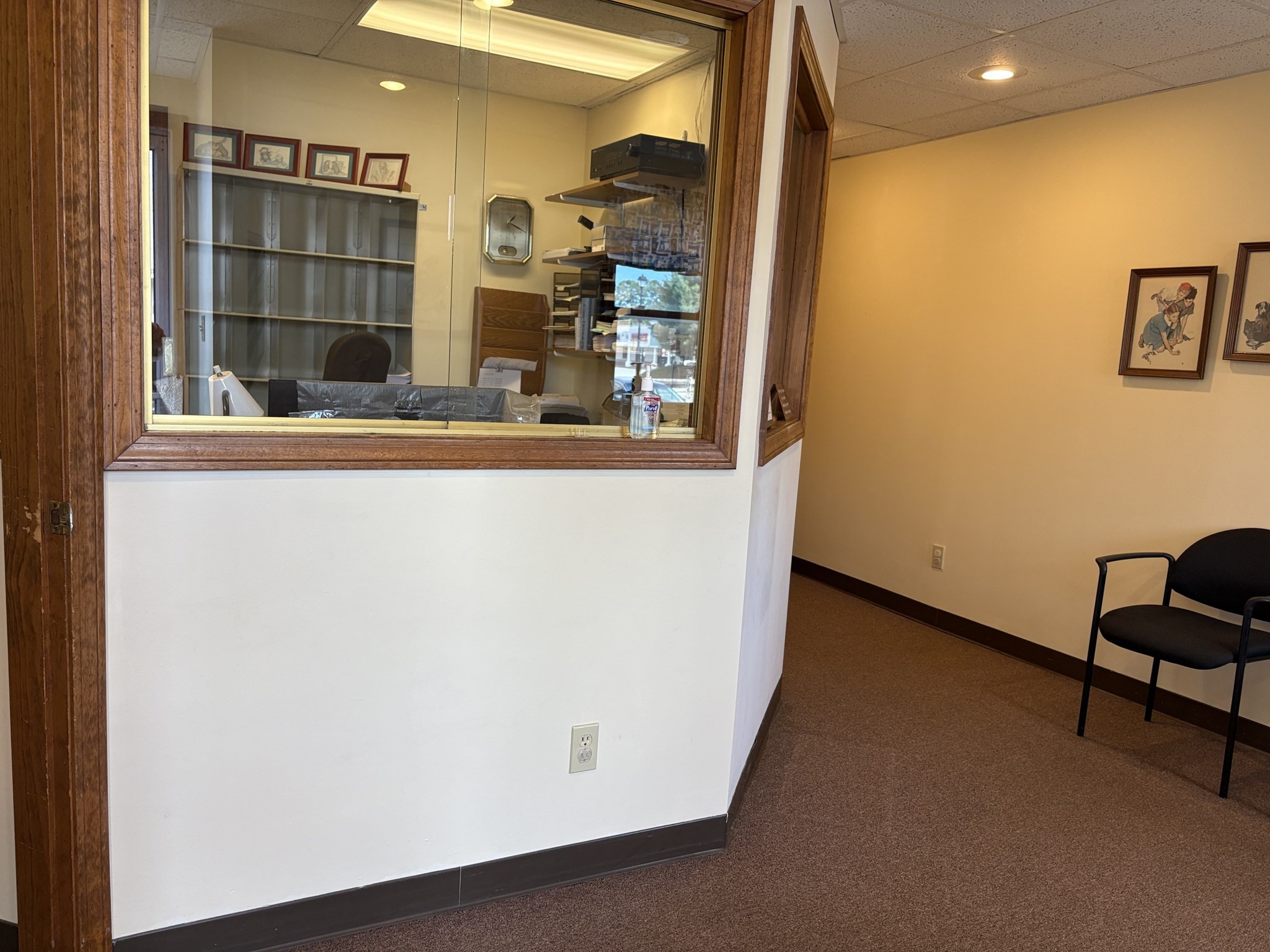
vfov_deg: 53.1
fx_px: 954
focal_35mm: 26
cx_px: 635
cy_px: 476
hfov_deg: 67.3
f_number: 1.6
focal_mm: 5.96
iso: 80
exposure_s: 1/120
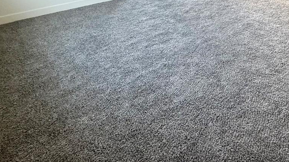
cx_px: 244
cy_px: -20
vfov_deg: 33.4
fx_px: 230
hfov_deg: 57.8
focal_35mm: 30
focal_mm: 2.22
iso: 160
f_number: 2.2
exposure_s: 1/120
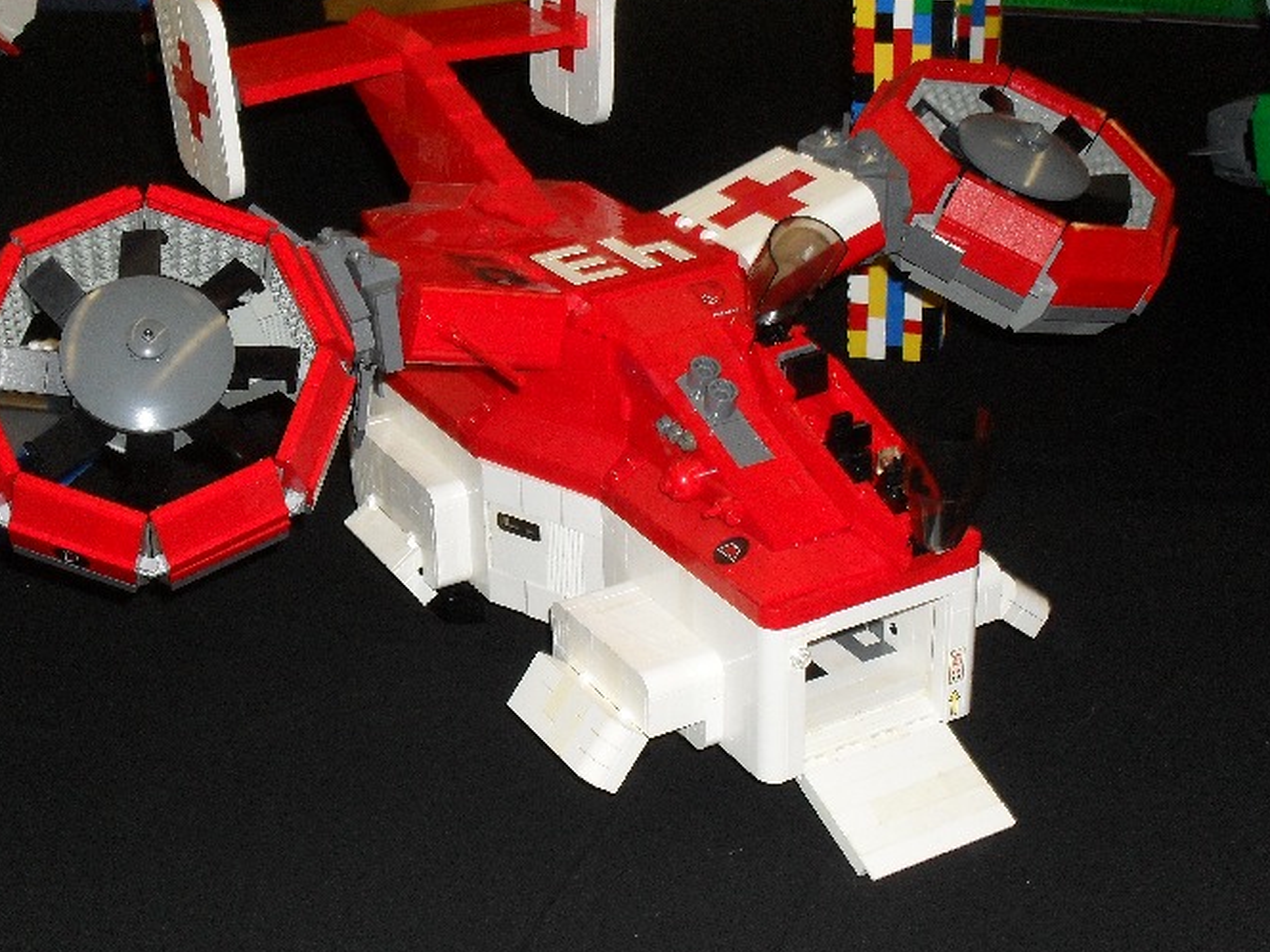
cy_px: 453
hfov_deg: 32.6
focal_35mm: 59
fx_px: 2165
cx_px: 545
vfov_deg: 24.8
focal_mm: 8.7
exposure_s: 1/45
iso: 200
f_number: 3.9
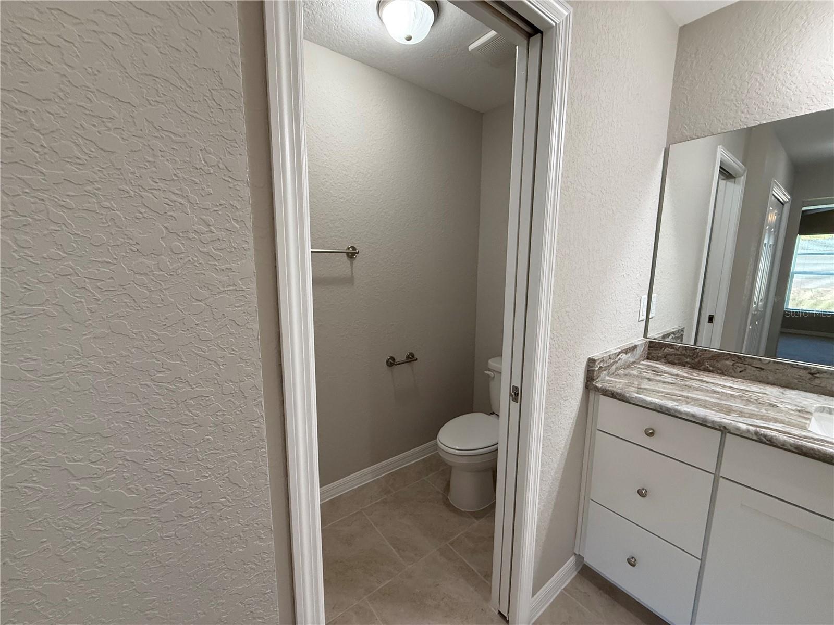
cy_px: 312
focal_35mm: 14
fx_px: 337
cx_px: 417
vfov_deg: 85.7
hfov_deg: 102.1
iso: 320
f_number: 2.2
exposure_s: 1/120
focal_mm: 2.22
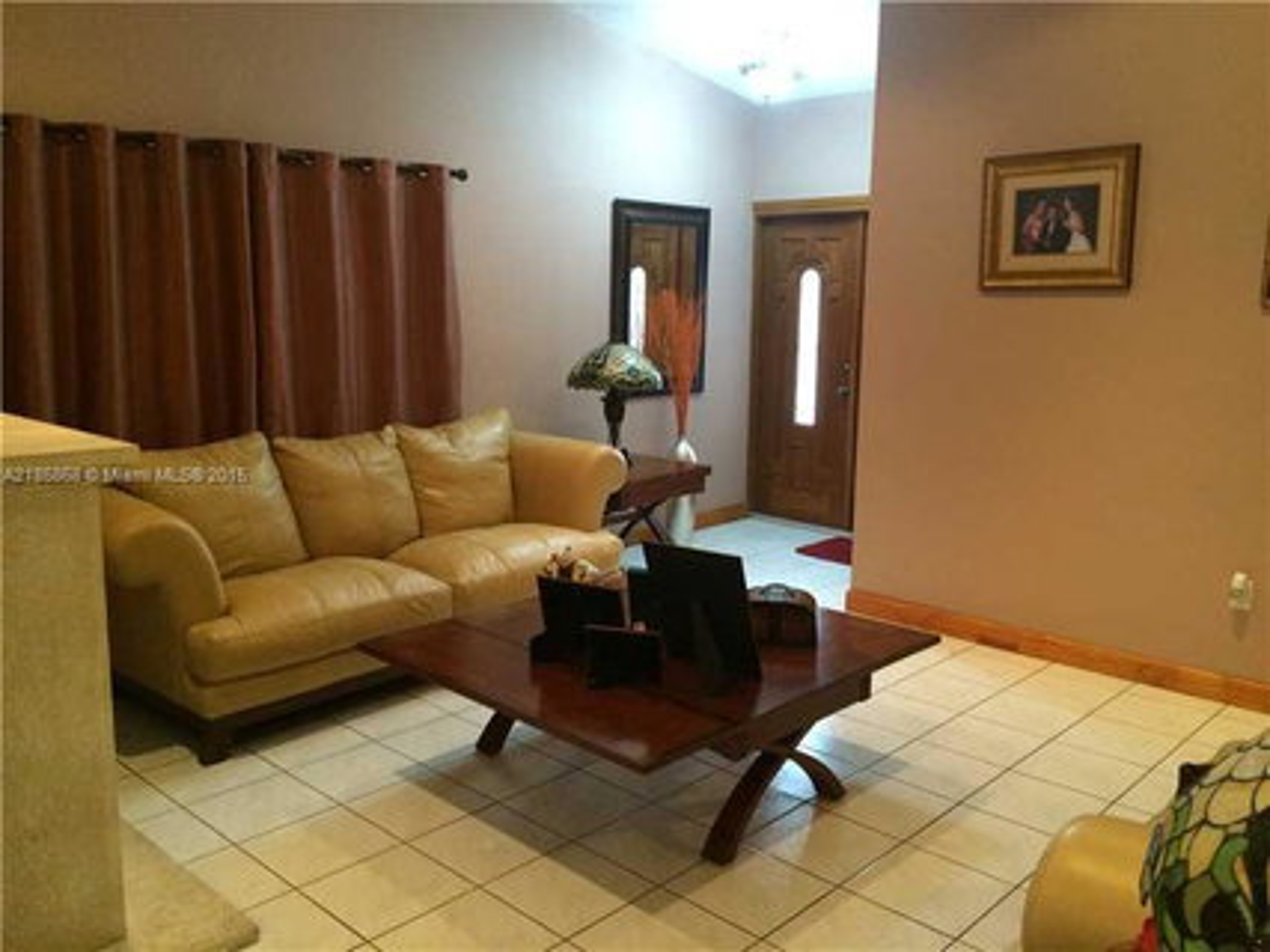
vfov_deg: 48.2
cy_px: 476
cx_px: 635
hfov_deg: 61.7
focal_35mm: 29
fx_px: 1064
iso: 320
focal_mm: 4.15
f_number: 2.2
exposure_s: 1/30
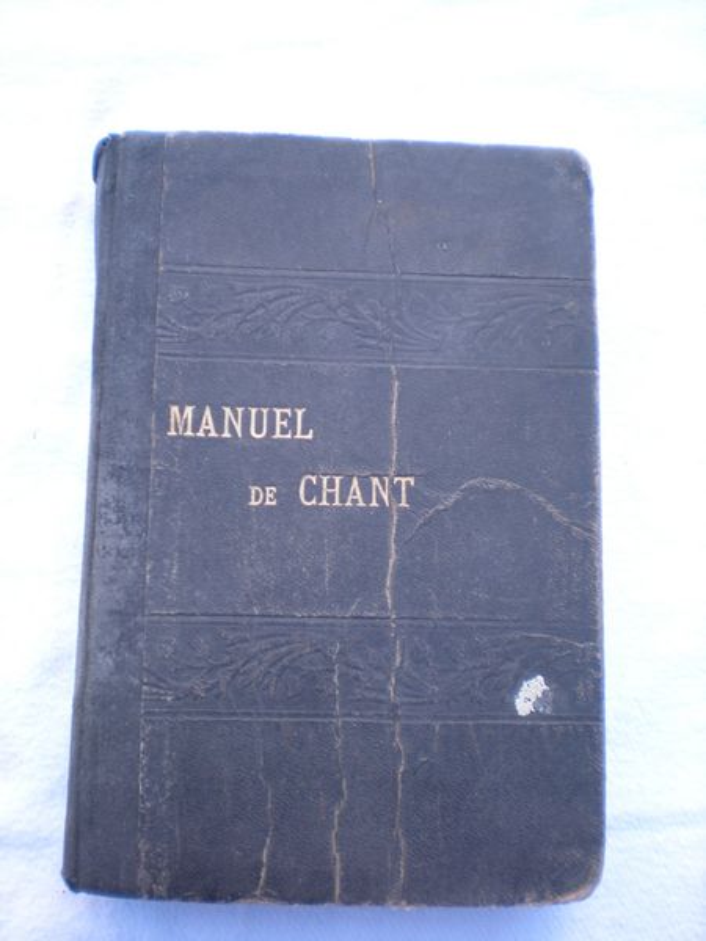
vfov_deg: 49.0
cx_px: 353
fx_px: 1033
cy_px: 470
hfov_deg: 37.7
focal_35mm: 38
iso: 85
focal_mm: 6.3
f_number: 3.1
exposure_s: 1/72.2
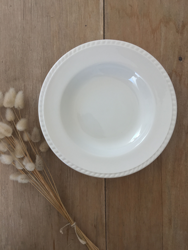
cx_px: 94
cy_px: 125
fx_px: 210
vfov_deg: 61.7
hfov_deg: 48.2
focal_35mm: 29
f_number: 2.2
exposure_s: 1/50
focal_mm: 4.15
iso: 25
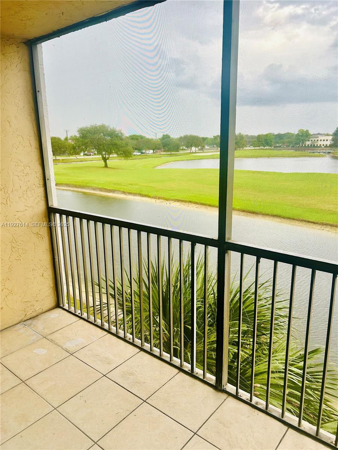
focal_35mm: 26
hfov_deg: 53.1
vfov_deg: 67.3
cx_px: 169
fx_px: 338
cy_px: 225
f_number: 1.5
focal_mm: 5.7
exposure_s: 1/643
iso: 50
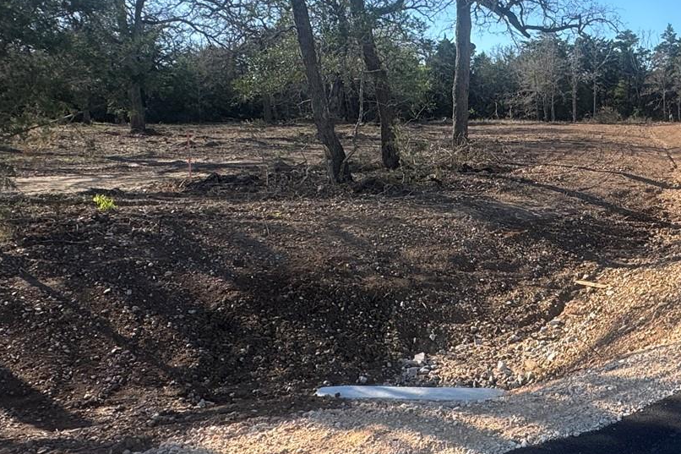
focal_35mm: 37
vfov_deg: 35.9
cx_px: 564
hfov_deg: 48.4
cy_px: 219
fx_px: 700
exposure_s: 1/993
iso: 50
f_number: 2.2
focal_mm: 2.22
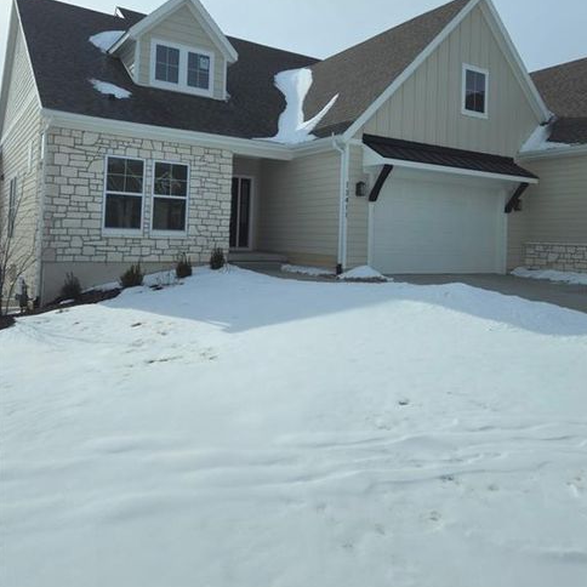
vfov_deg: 56.5
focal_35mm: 28
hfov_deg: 57.3
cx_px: 300
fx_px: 537
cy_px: 214
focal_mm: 5.4
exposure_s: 1/5013
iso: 25
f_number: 1.8
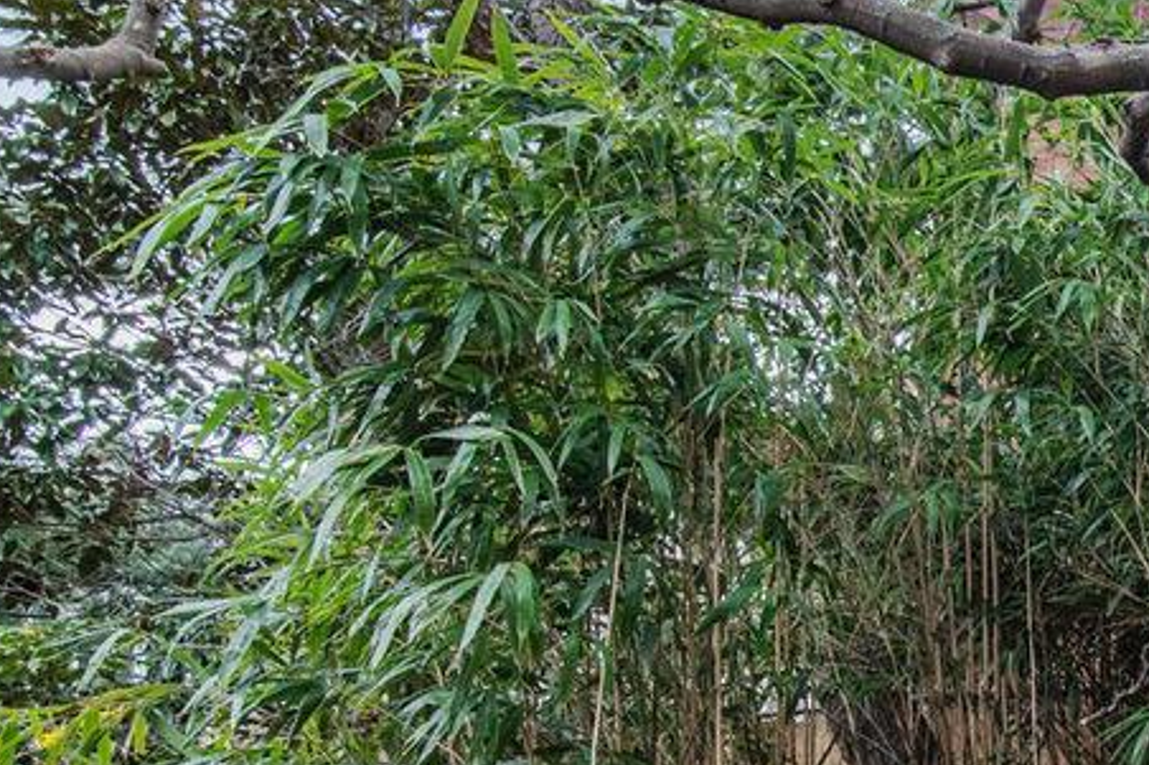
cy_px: 831
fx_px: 1627
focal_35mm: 51
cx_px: 1629
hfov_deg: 28.6
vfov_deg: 24.7
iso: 640
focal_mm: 16
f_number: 8
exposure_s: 1/40
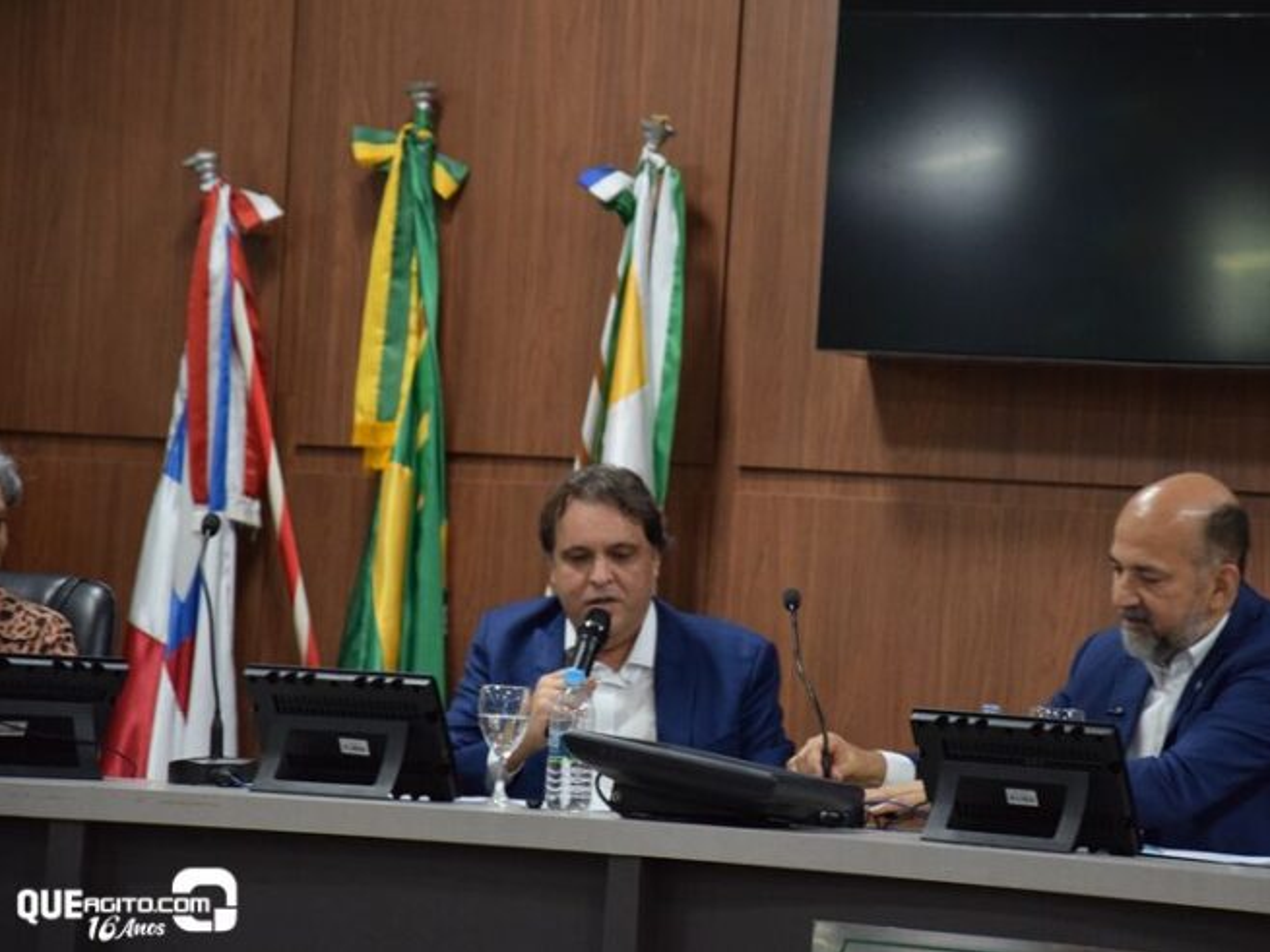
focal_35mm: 172
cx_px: 717
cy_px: 477
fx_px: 6293
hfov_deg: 11.5
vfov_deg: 8.7
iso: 2000
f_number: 5.6
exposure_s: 1/60
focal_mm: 105
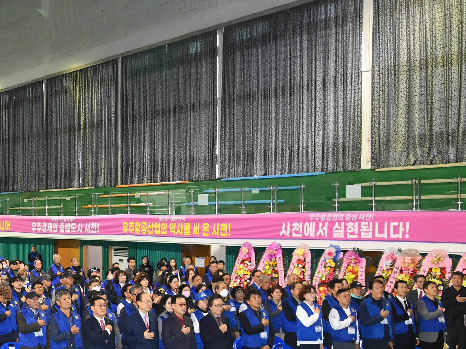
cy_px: 306
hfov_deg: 30.8
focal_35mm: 54
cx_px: -74
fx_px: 727
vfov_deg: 26.3
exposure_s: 1/250
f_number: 6.3
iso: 4000
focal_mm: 24
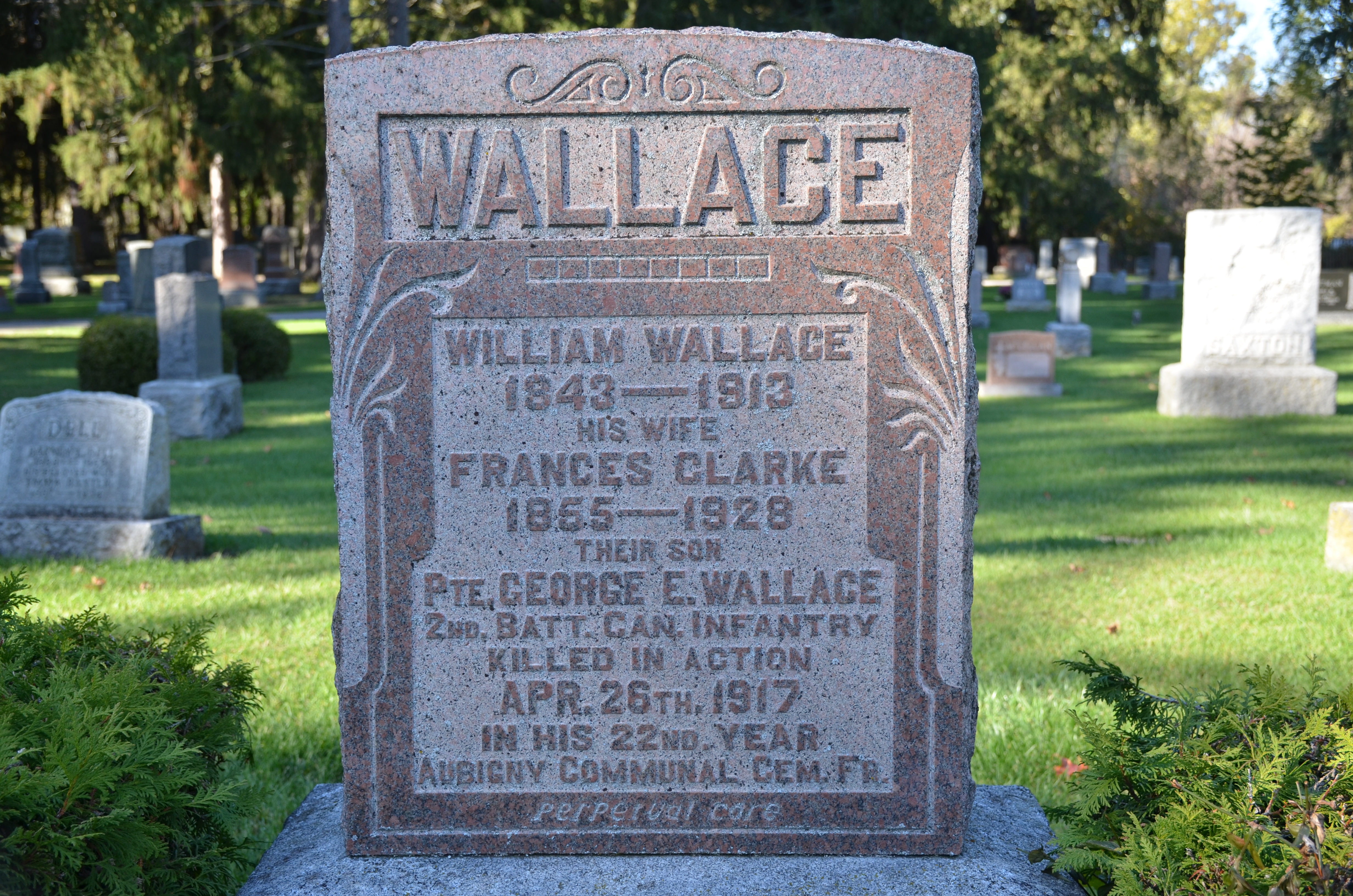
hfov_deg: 41.2
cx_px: 676
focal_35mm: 48
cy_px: 448
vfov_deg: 28.0
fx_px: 1800
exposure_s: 1/160
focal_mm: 32
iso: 200
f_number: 6.3
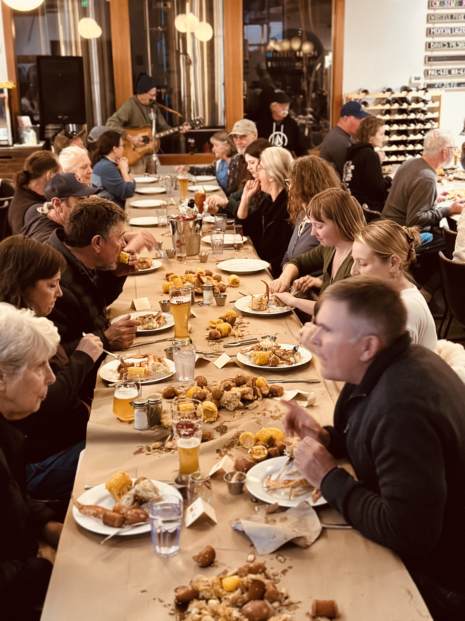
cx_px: 232
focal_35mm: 48
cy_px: 310
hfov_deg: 30.3
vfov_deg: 39.7
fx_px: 860
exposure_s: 1/24
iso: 800
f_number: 1.78
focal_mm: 6.86
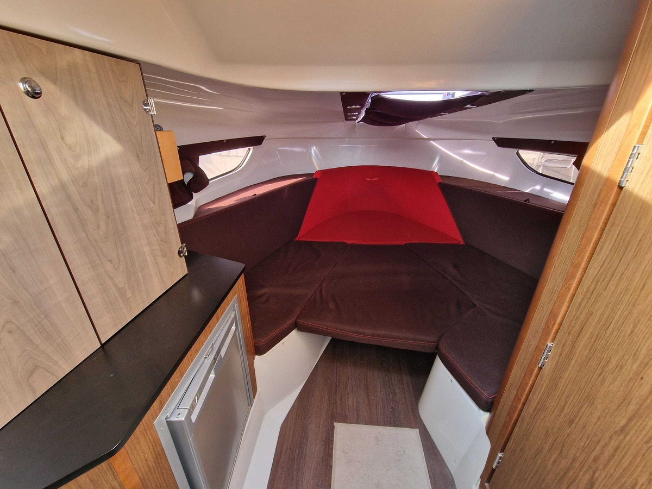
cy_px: 244
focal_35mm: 13
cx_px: 326
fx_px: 245
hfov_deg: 106.2
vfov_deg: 89.9
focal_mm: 2.2
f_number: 2.2
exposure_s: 1/60
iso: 125
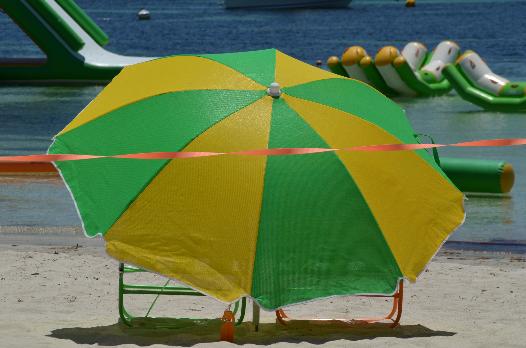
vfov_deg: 6.8
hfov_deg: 10.2
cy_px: 174
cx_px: 263
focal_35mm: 202
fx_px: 2952
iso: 100
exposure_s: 1/400
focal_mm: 135
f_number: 11
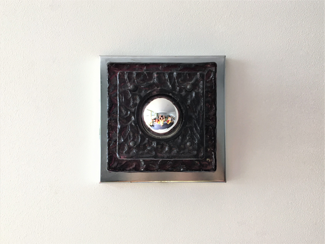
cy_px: 122
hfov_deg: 61.7
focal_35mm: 29
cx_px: 162
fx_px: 272
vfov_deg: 48.2
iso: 100
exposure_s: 1/33
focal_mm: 4.15
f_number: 2.2
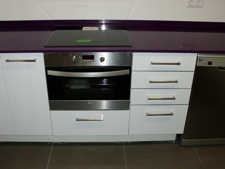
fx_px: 253
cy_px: 83
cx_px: 109
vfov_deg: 36.8
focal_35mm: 39
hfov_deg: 47.9
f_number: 2.9
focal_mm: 6.3
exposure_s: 1/60
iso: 100
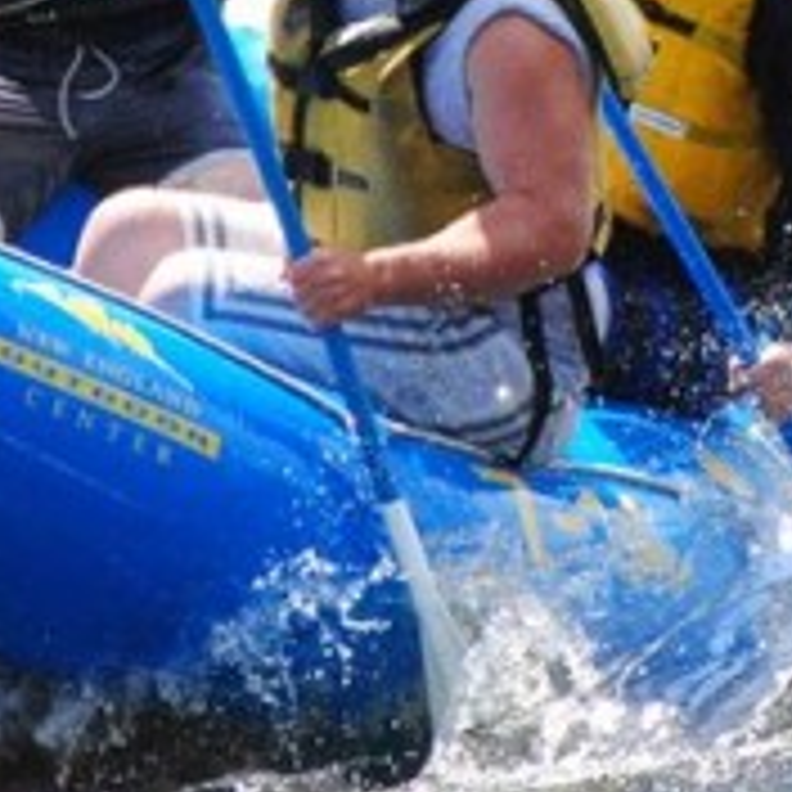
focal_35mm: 1483
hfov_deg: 1.2
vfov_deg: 1.2
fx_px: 38388
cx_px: 392
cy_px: -108
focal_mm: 200
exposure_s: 1/1000
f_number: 8
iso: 800
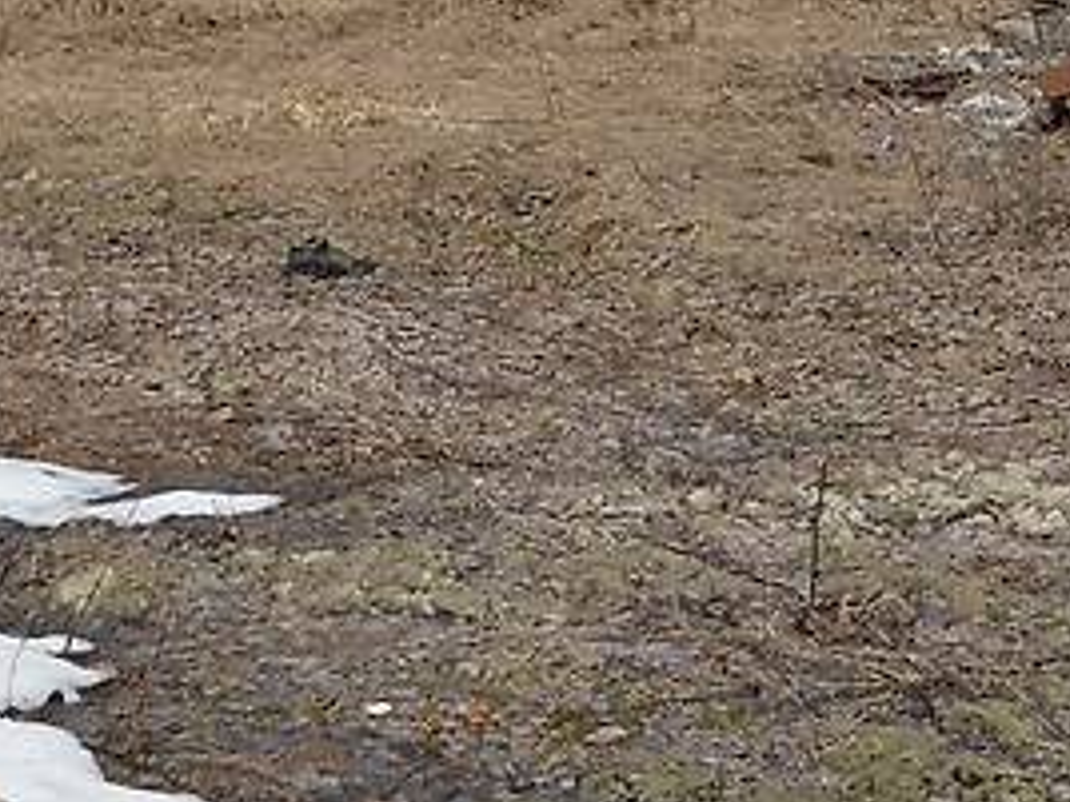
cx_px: 269
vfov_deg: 11.4
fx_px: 3586
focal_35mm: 116
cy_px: -874
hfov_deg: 16.9
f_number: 8
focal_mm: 18
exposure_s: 1/250
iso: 140
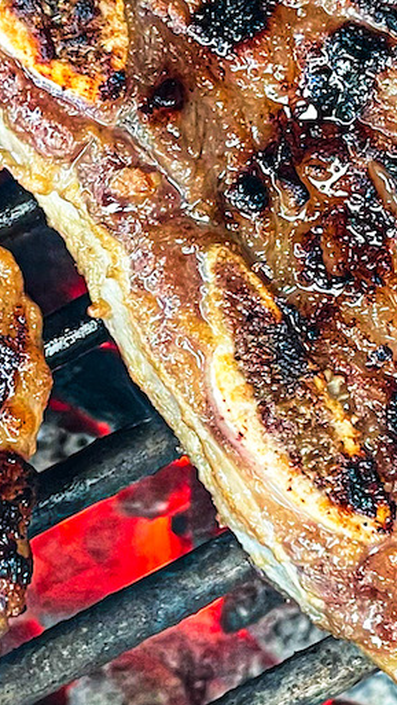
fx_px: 1925
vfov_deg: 20.7
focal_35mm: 103
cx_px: 172
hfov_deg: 11.8
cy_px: 225
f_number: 1.6
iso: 125
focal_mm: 4.2
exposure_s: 1/60
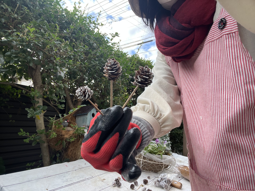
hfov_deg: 73.9
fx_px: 169
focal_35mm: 23
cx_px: 128
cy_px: 96
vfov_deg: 58.9
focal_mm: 2.71
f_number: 2.2
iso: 25
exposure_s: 1/124
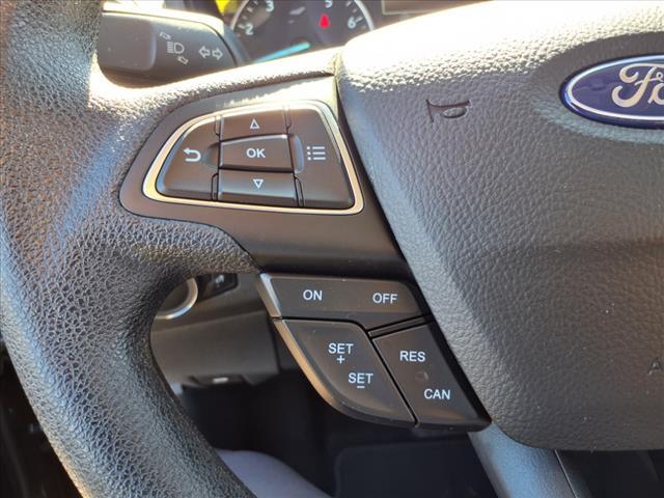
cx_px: 332
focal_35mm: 27
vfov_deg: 51.4
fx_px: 518
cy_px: 249
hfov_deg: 65.3
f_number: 1.9
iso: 40
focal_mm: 3.58
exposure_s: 1/60.2
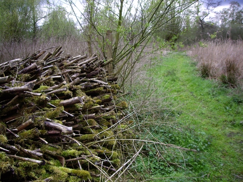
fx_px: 267
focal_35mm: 38
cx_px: 122
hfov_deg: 49.0
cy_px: 91
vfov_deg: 37.7
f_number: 4.3
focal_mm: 6.2
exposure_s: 1/125
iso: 64
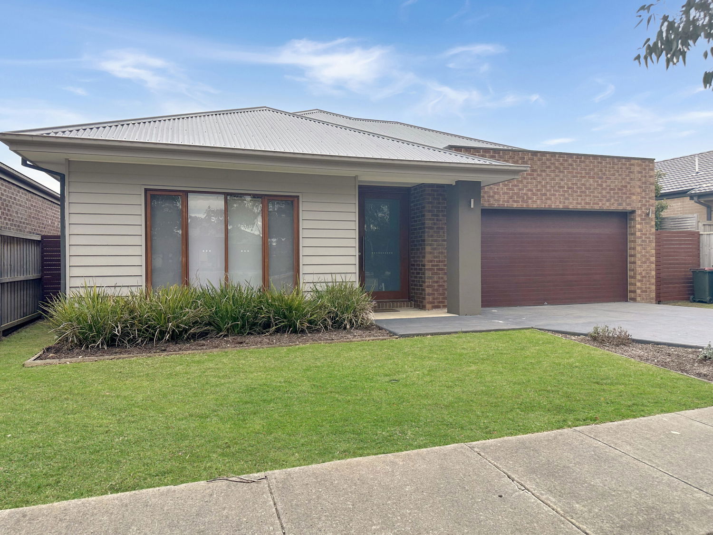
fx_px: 494
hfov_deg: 71.6
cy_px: 268
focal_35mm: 24
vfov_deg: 56.8
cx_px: 356
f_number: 1.78
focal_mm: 6.86
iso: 80
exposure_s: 1/275
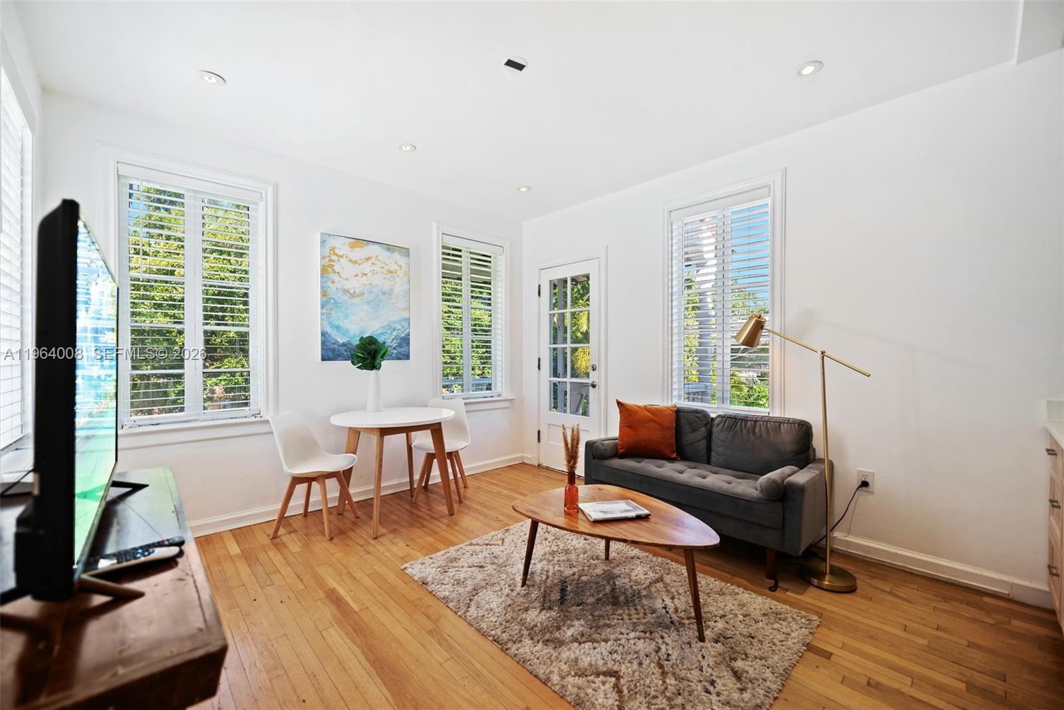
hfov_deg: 104.2
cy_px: 355
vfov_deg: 81.2
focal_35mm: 14
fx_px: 414
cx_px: 532
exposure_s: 1/50
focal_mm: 14
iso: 100
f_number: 3.5
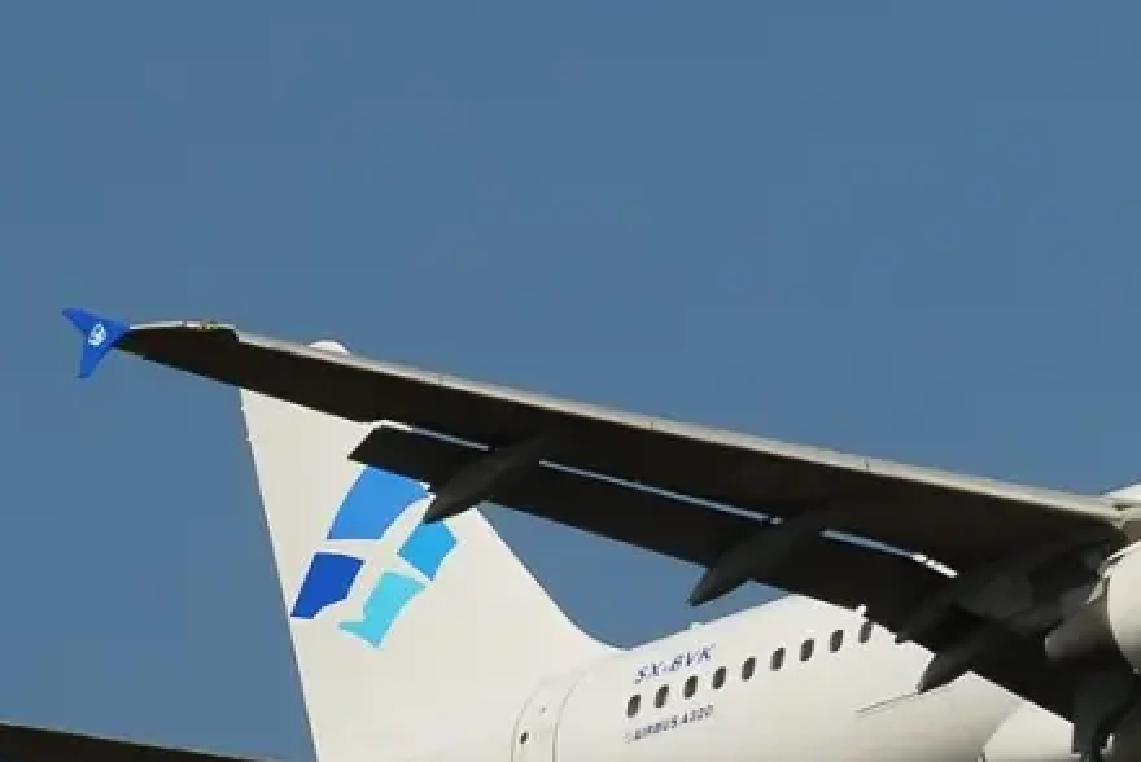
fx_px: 13833
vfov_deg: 3.2
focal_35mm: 436
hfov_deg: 4.7
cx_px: 1141
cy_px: 654
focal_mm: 125
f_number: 10
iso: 100
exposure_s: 1/250
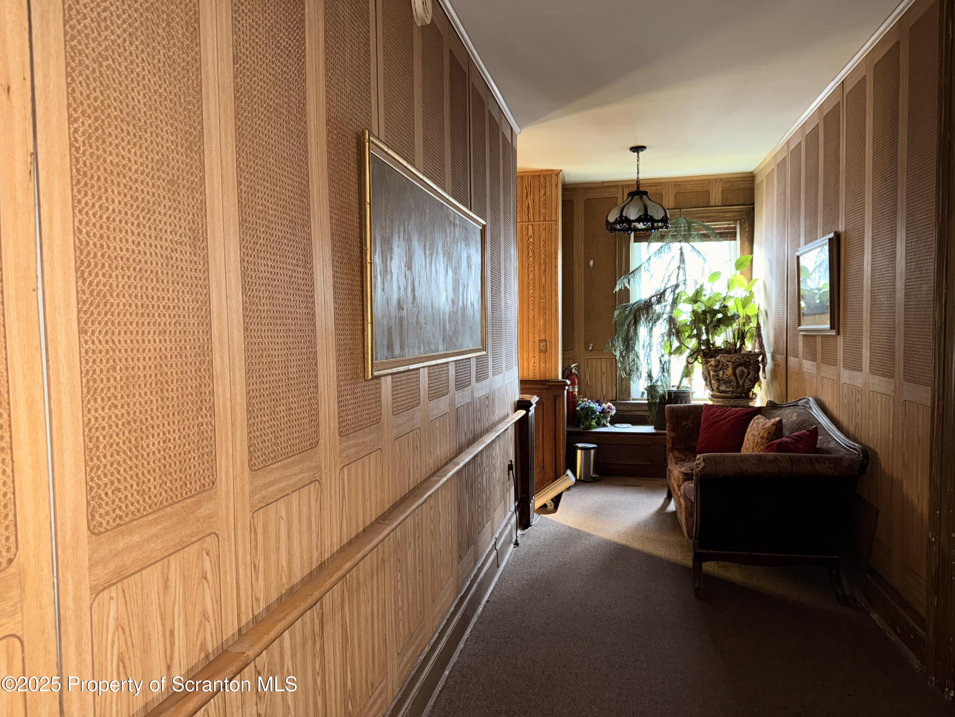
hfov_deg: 71.6
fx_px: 662
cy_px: 358
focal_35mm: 24
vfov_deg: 56.8
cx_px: 478
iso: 125
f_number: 1.78
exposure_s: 1/6
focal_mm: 6.76
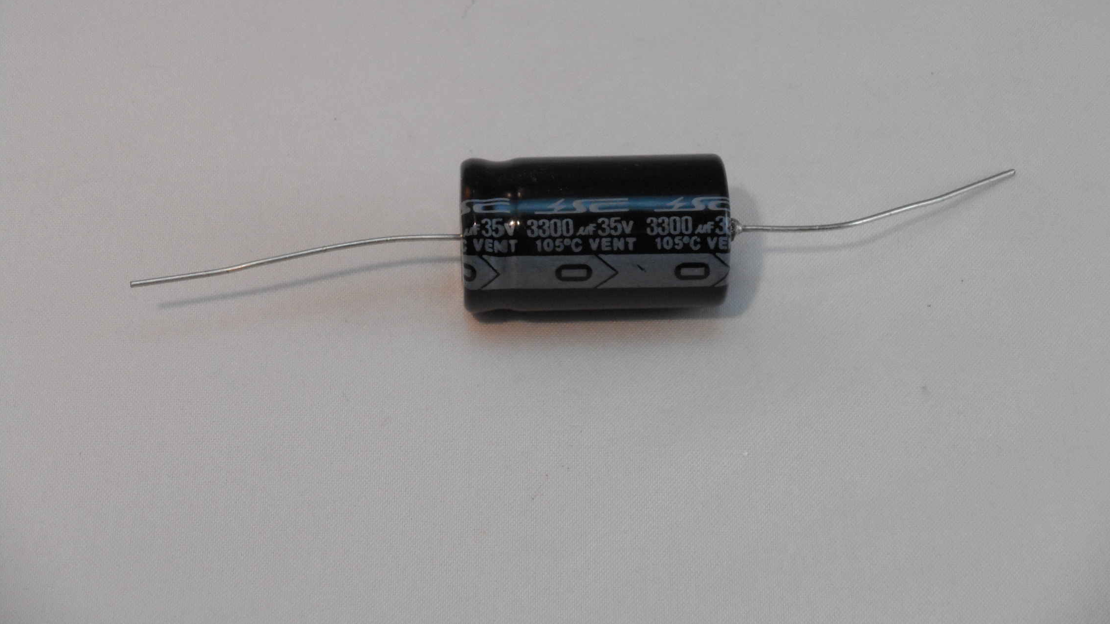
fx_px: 3297
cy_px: 215
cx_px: 558
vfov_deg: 10.8
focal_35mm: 112
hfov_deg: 19.1
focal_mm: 18.2
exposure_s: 1/60
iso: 280
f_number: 5.8
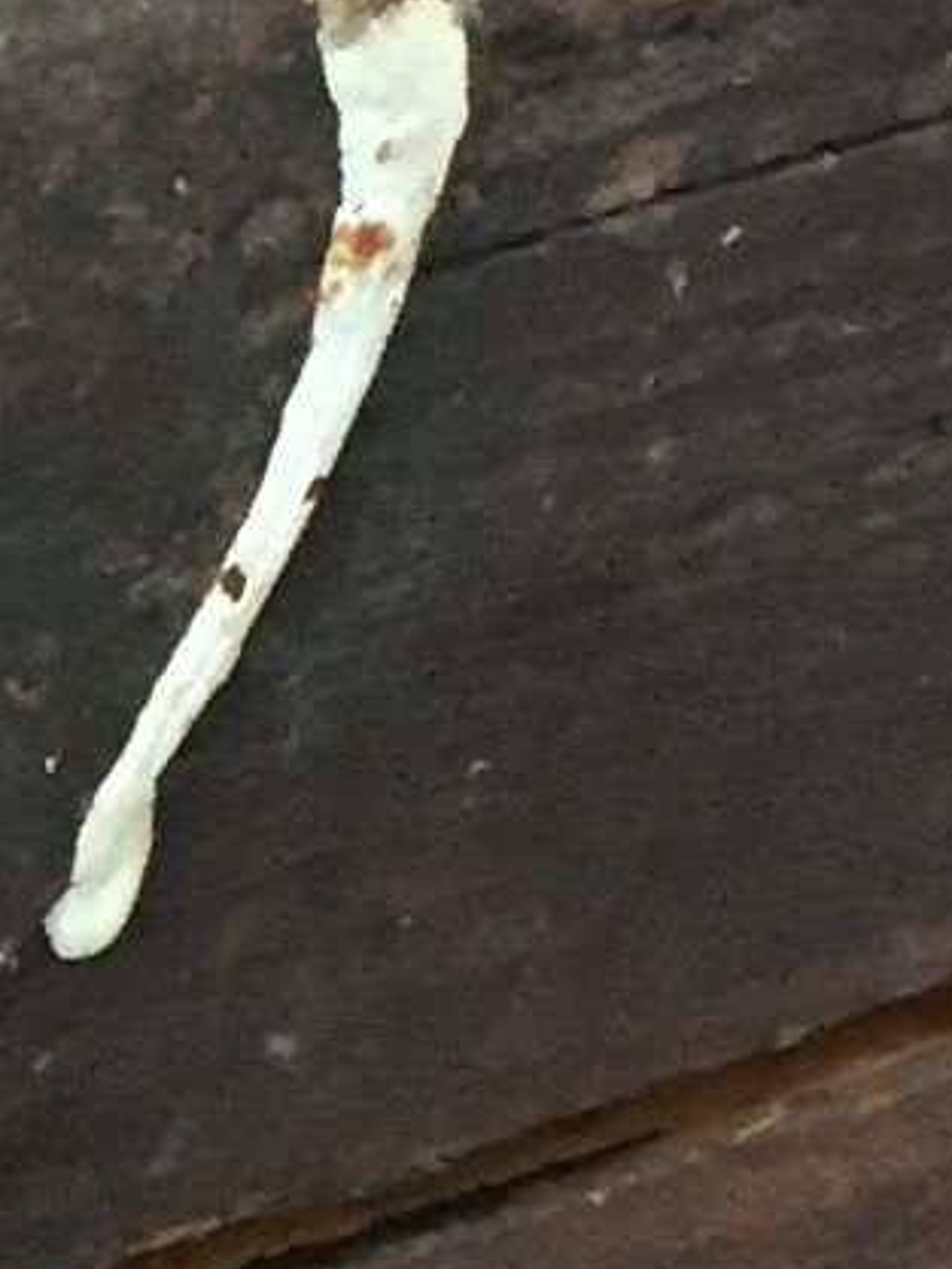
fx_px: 8320
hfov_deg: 6.3
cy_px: 1747
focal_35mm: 227
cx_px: -1195
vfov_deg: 8.6
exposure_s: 1/33
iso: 320
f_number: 2.2
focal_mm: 4.15
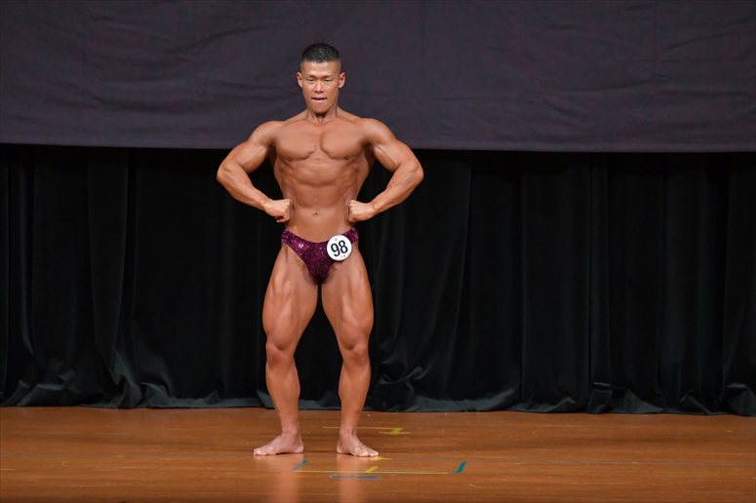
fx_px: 6297
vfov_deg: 4.6
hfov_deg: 6.9
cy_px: 252
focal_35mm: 300
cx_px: 378
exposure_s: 1/400
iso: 4000
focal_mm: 200
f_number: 5.6
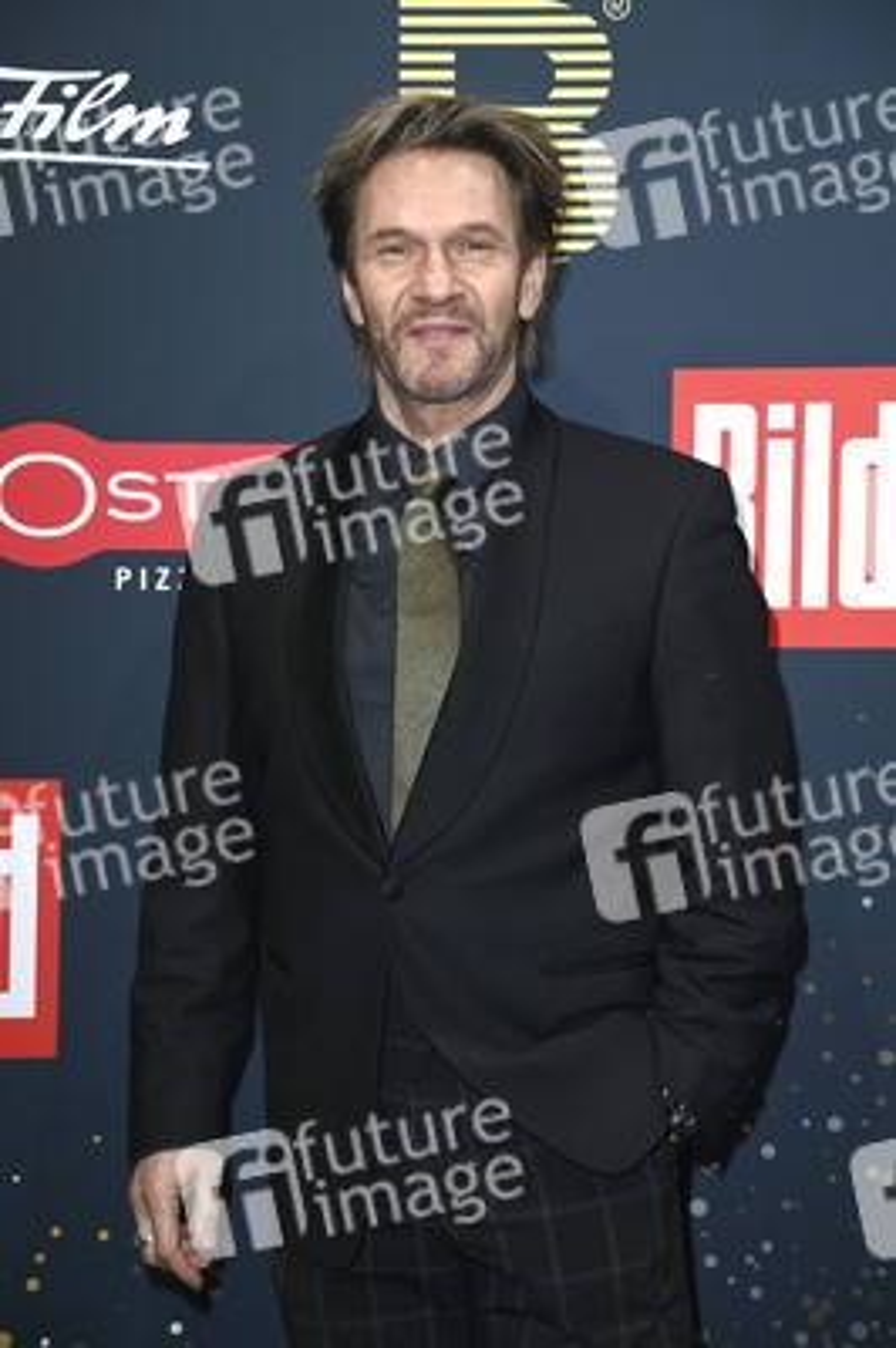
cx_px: 448
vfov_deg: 23.9
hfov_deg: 16.0
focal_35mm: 85
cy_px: 674
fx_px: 3179
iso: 320
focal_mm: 85
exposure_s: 1/250
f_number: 5.6
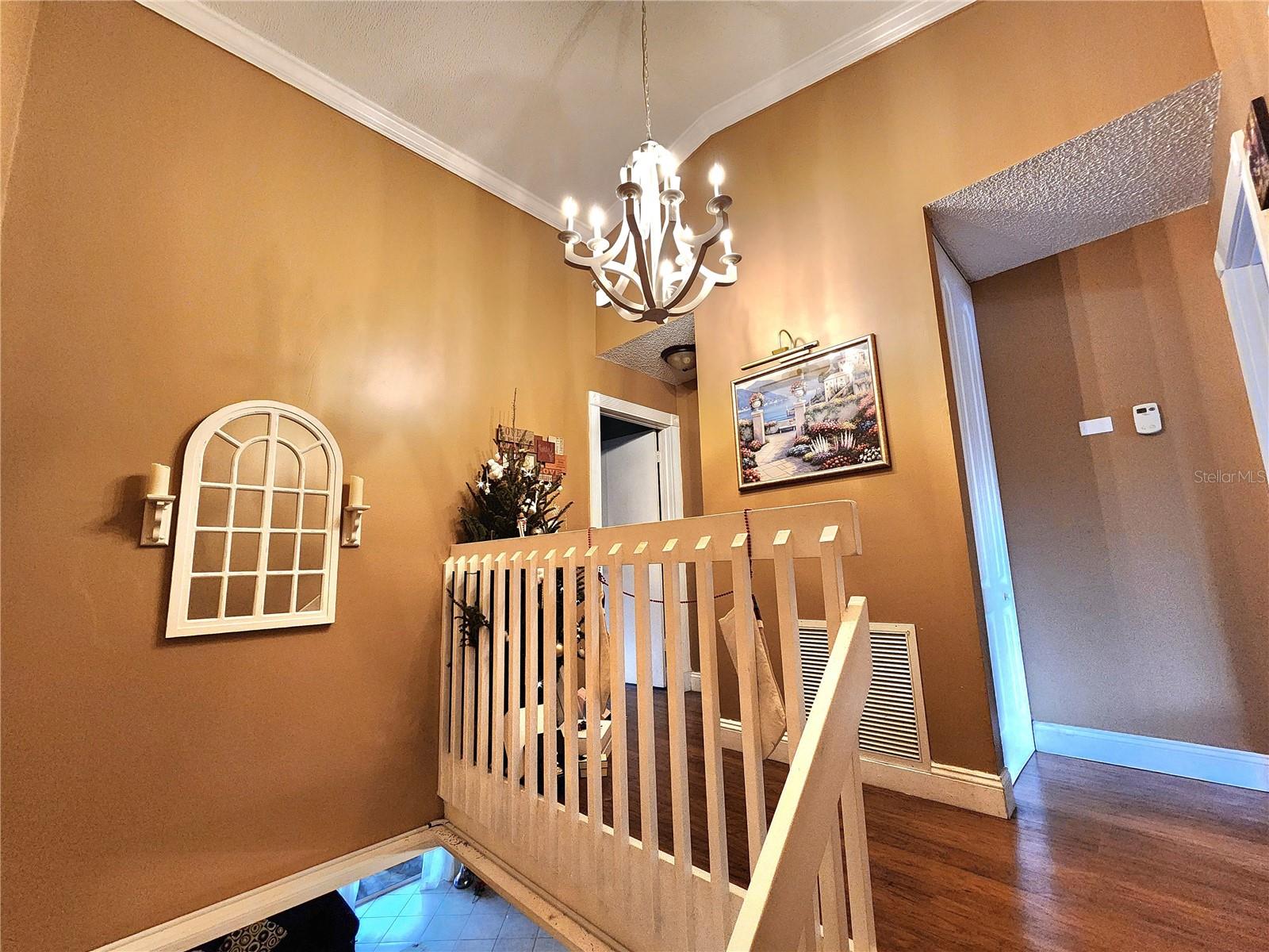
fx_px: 477
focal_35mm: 13
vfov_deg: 89.9
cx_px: 634
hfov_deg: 106.2
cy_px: 476
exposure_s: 1/60.2
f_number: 2.2
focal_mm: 2.2
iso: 400
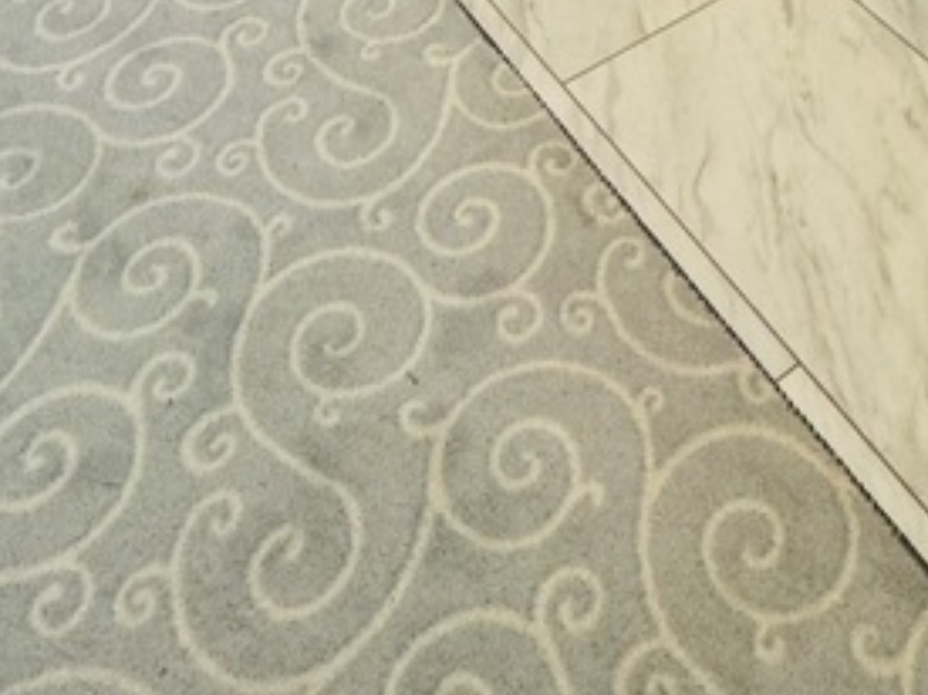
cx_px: 624
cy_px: -884
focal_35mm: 55
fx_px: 1474
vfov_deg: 16.0
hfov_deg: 34.6
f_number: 2.2
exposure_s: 1/120
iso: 100
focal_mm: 2.22
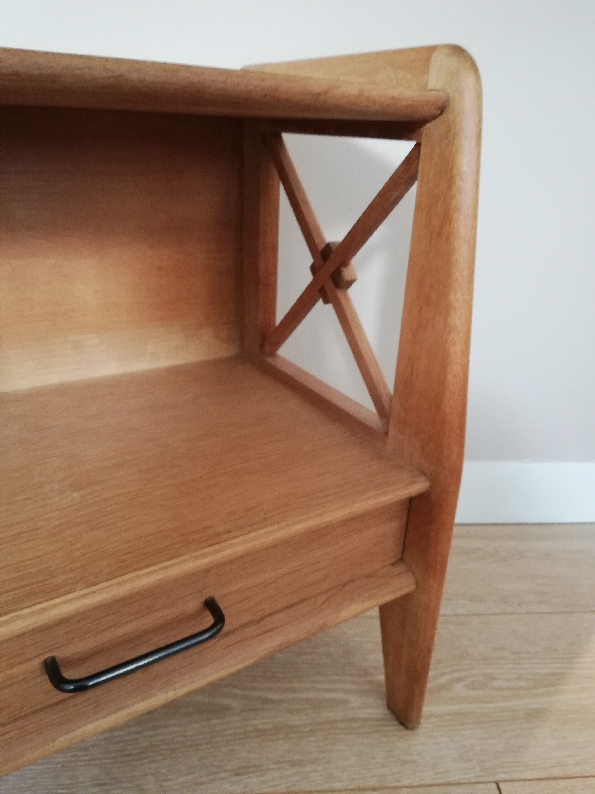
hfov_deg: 53.1
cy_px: 397
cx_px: 298
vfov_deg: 67.3
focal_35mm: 26
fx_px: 596
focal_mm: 3.81
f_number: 2.2
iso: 400
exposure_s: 1/20
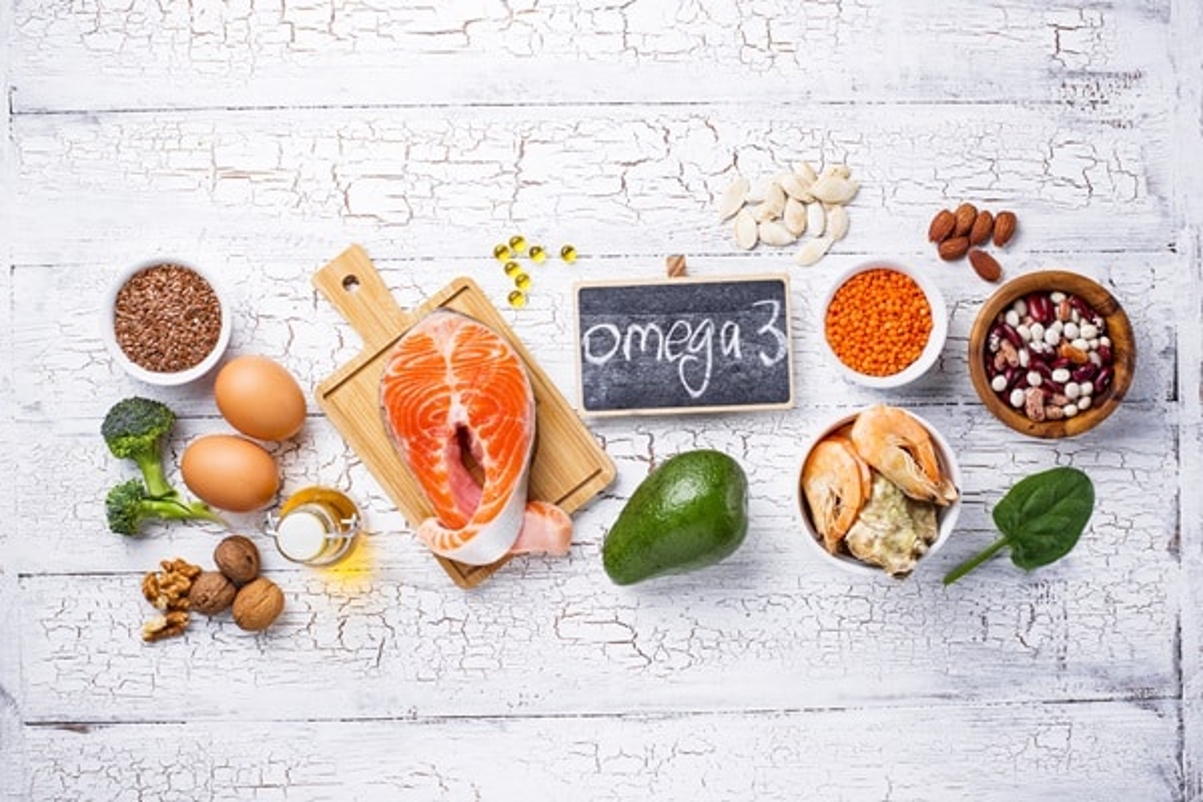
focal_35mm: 50
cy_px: 401
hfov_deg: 39.6
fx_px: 1671
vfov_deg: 27.0
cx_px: 602
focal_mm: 50
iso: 100
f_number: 9
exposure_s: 1/125
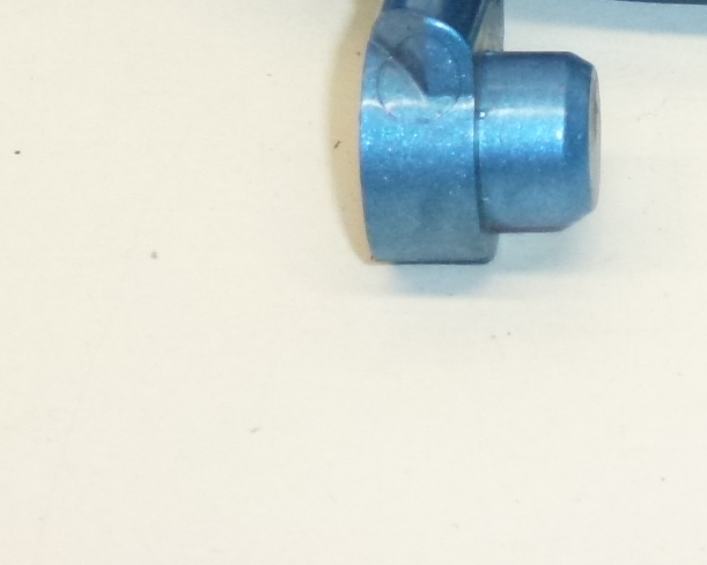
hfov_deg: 11.1
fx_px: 3558
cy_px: -312
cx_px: 869
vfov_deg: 8.8
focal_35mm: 170
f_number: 4.3
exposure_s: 1/160
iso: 400
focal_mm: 9.4
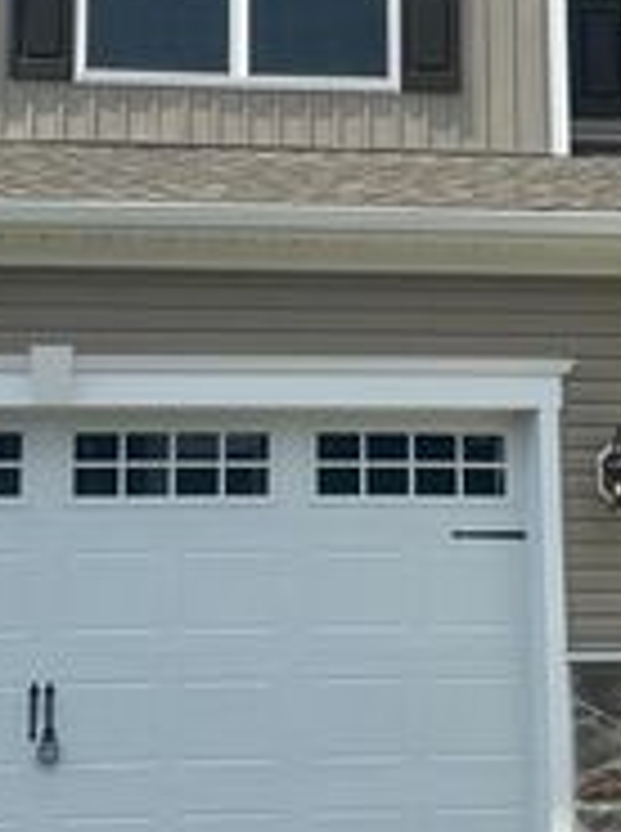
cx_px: 266
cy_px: 236
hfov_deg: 22.5
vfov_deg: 29.5
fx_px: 1560
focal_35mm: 65
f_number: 1.78
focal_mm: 6.86
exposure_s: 1/5000
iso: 80
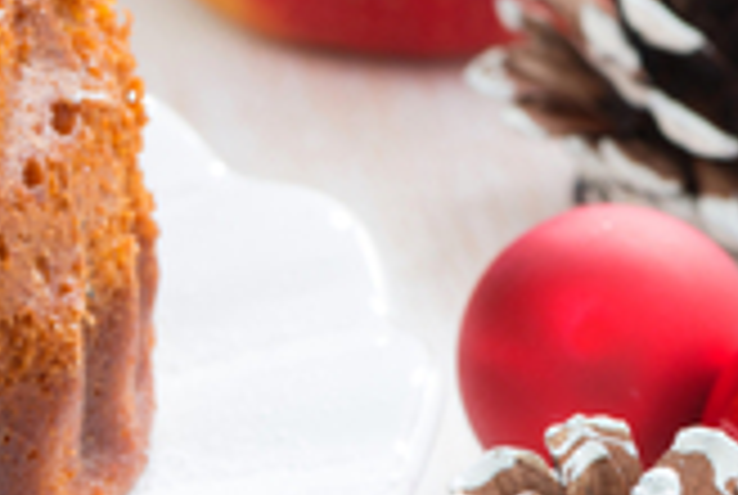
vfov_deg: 3.6
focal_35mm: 383
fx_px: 7866
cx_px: -243
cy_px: -20
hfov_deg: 5.3
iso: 160
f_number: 13
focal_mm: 105
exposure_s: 1/125
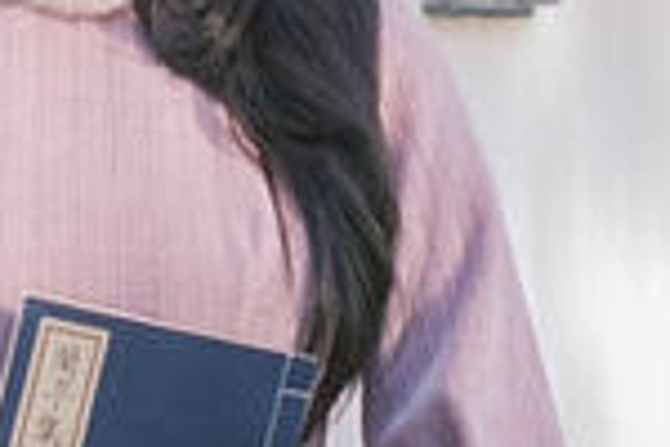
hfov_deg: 5.5
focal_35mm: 371
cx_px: -313
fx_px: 6904
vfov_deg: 3.7
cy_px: -156
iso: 1000
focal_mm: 35
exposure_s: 1/950
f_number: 2.2
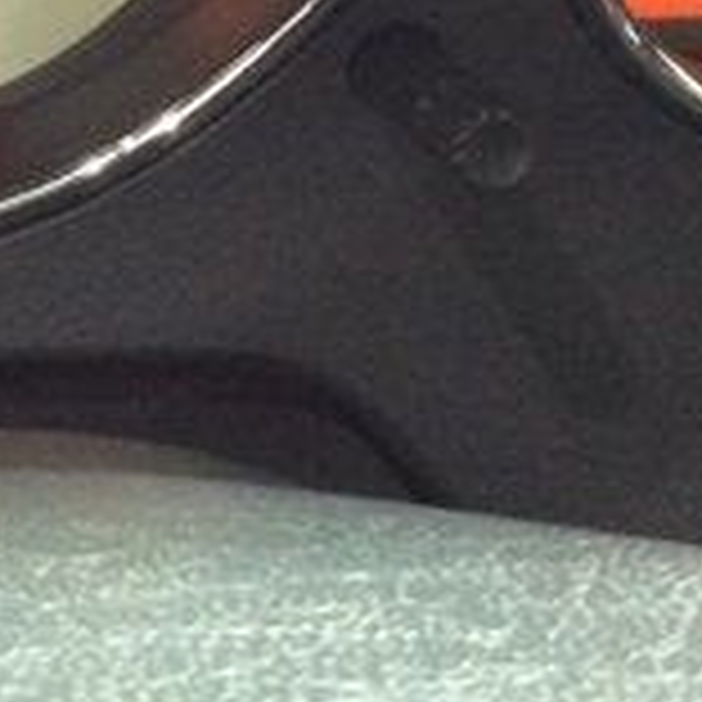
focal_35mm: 116
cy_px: -238
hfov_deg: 14.2
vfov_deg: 14.3
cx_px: -310
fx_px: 2661
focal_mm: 3.3
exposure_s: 1/17
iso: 500
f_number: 2.4
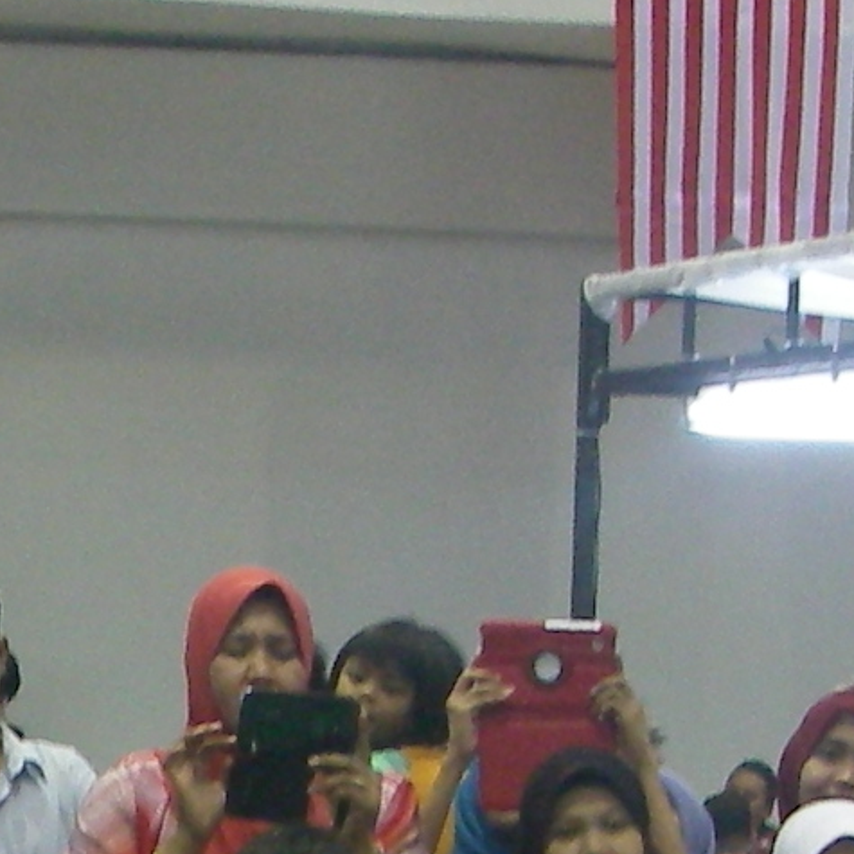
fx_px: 5554
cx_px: -288
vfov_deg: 8.6
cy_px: 1154
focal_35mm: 199
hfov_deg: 8.7
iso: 200
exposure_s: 1/25
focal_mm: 6.3
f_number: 3.3
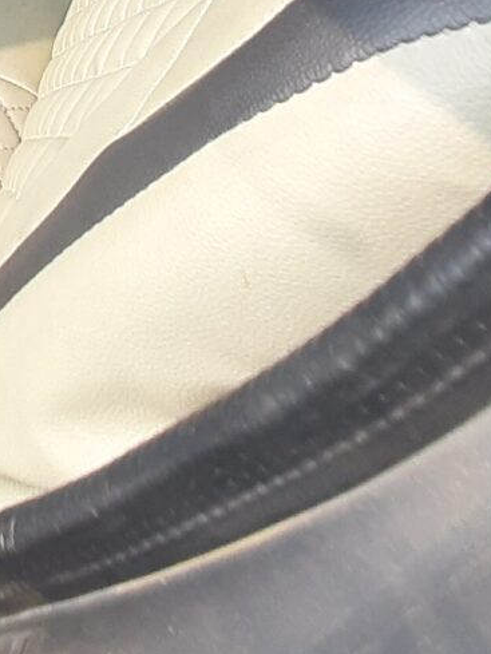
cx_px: -177
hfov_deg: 24.3
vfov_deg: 29.9
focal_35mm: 51
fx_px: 964
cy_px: -198
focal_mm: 1.42
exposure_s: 1/225
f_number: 2.2
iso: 40
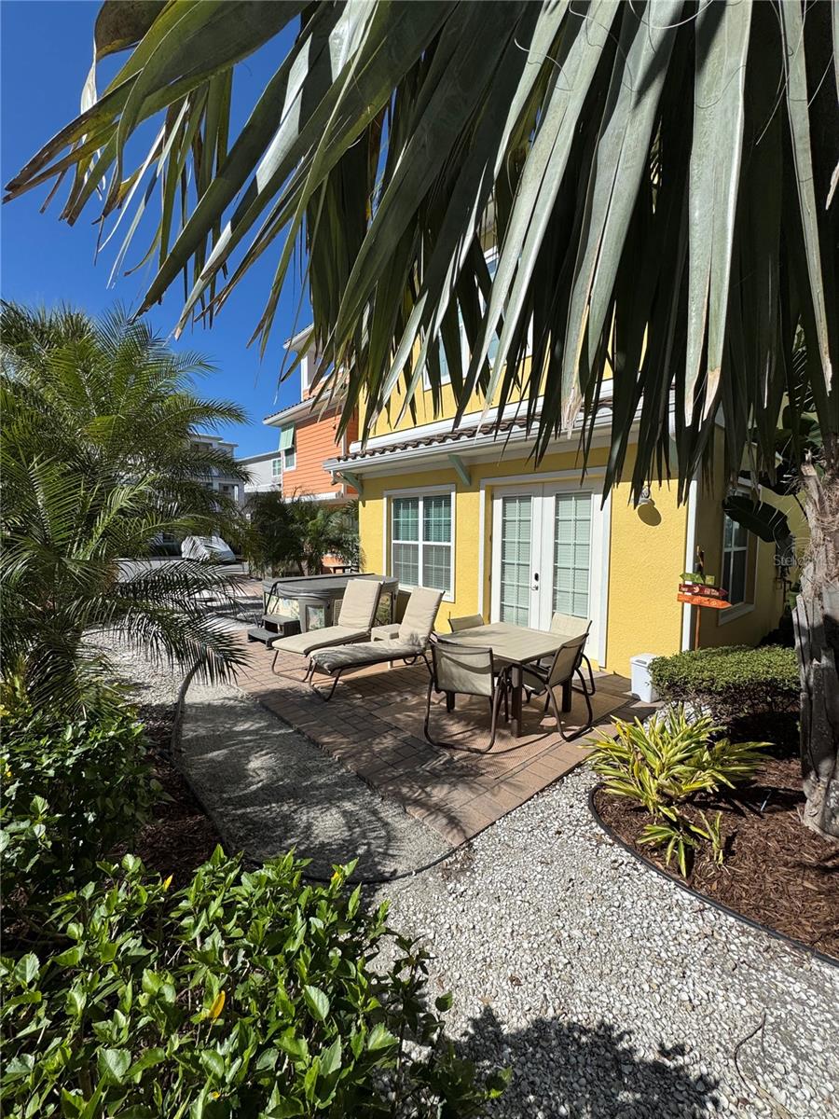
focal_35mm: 14
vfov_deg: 102.1
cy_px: 560
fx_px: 452
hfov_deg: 85.7
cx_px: 420
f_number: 2.2
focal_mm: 2.22
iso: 50
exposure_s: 1/3717
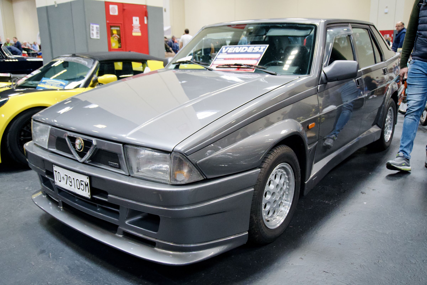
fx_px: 374
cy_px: 142
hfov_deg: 59.5
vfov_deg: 41.7
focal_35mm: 32
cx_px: 214
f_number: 4
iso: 3200
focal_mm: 21
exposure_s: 1/160
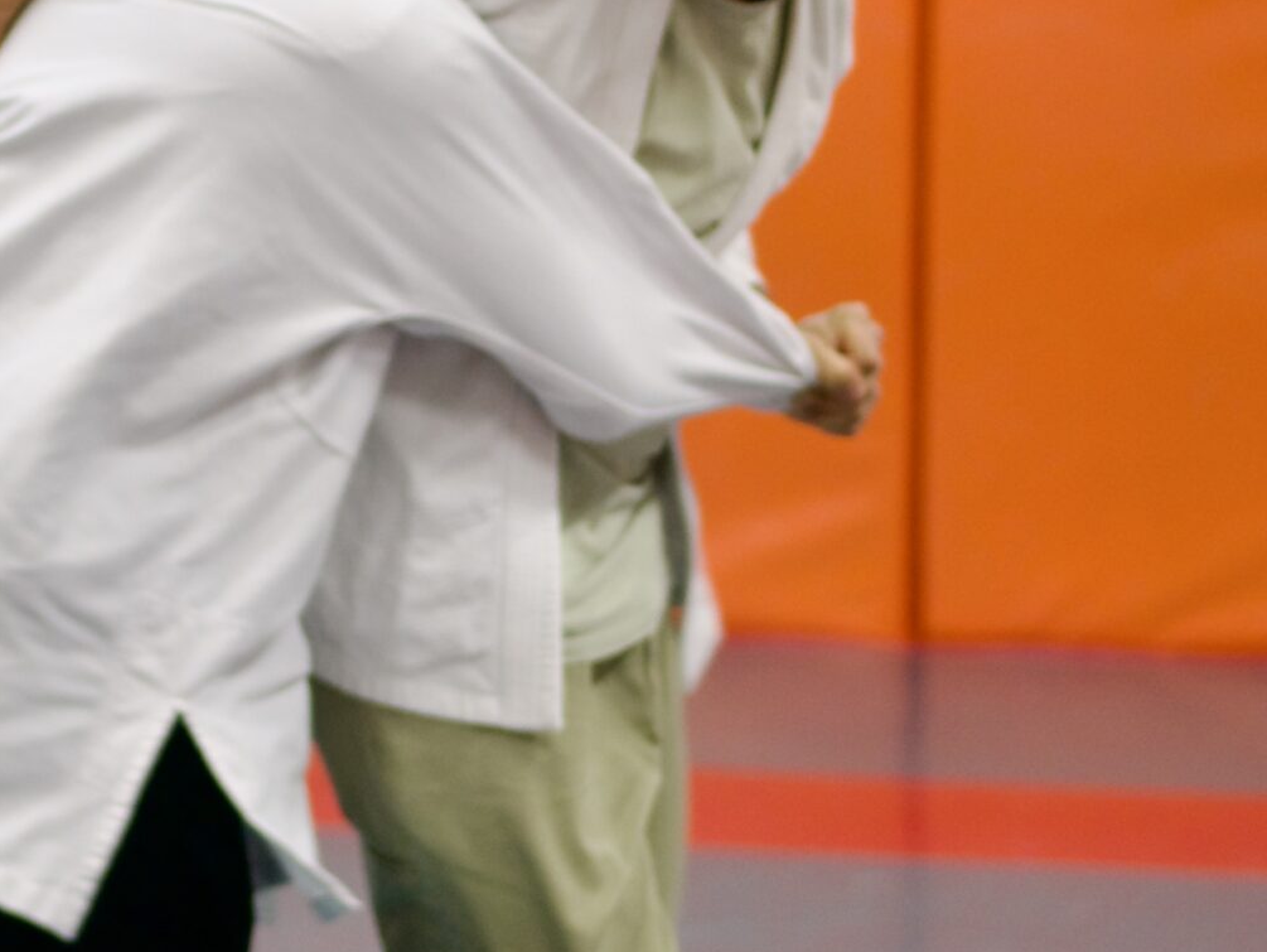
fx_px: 8021
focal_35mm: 219
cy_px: 562
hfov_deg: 9.0
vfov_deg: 6.8
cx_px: 238
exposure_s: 1/160
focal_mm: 43
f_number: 1.7
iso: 200
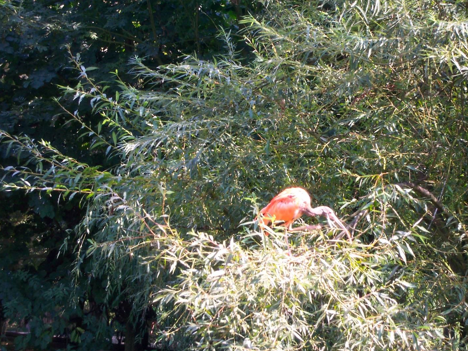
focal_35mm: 114
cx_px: 261
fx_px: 1541
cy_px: 176
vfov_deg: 13.0
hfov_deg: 17.3
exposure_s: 1/90
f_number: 4.7
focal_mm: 21.2
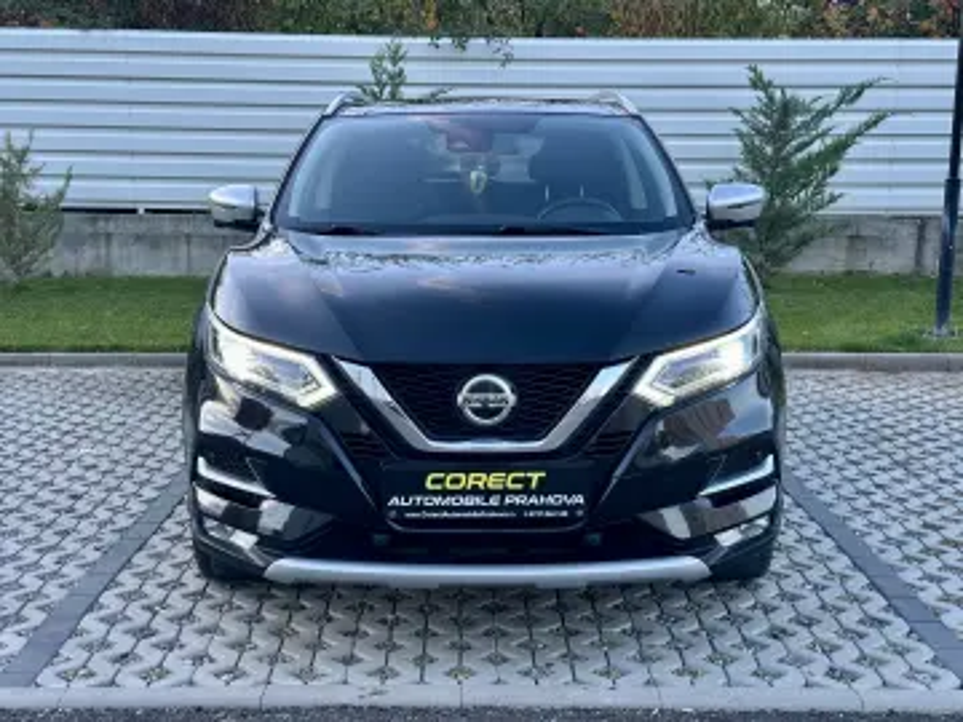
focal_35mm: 48
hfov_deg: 39.7
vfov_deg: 30.3
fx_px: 1335
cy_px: 361
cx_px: 482
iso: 80
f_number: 1.78
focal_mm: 6.86
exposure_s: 1/64
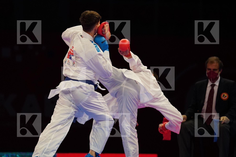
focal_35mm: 271
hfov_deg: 7.6
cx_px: 118
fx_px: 1776
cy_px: 78
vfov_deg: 5.1
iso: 2500
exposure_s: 1/1000
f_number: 2.8
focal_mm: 181
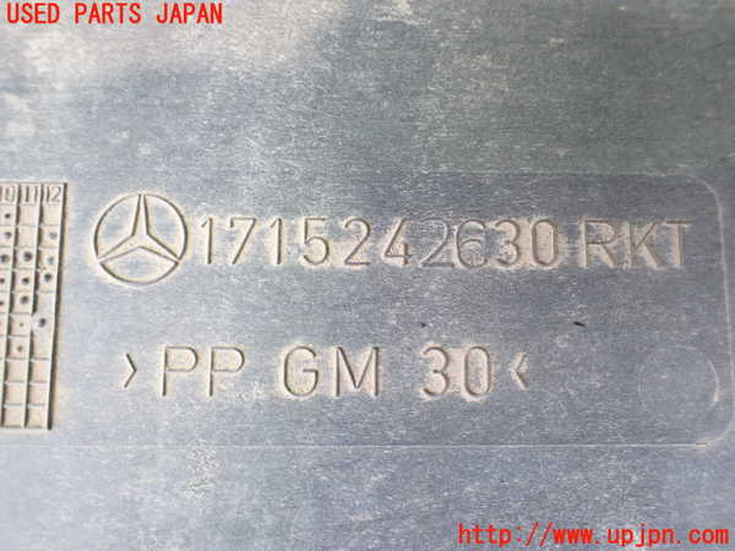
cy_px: 276
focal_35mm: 30
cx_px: 368
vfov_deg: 46.8
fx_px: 637
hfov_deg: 60.0
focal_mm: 5.4
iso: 800
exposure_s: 1/30
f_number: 2.3
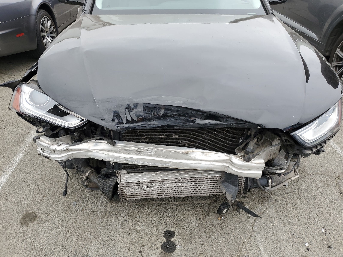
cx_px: 172
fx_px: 258
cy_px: 128
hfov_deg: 67.3
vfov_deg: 53.1
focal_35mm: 26
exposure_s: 1/455
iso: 50
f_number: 1.5
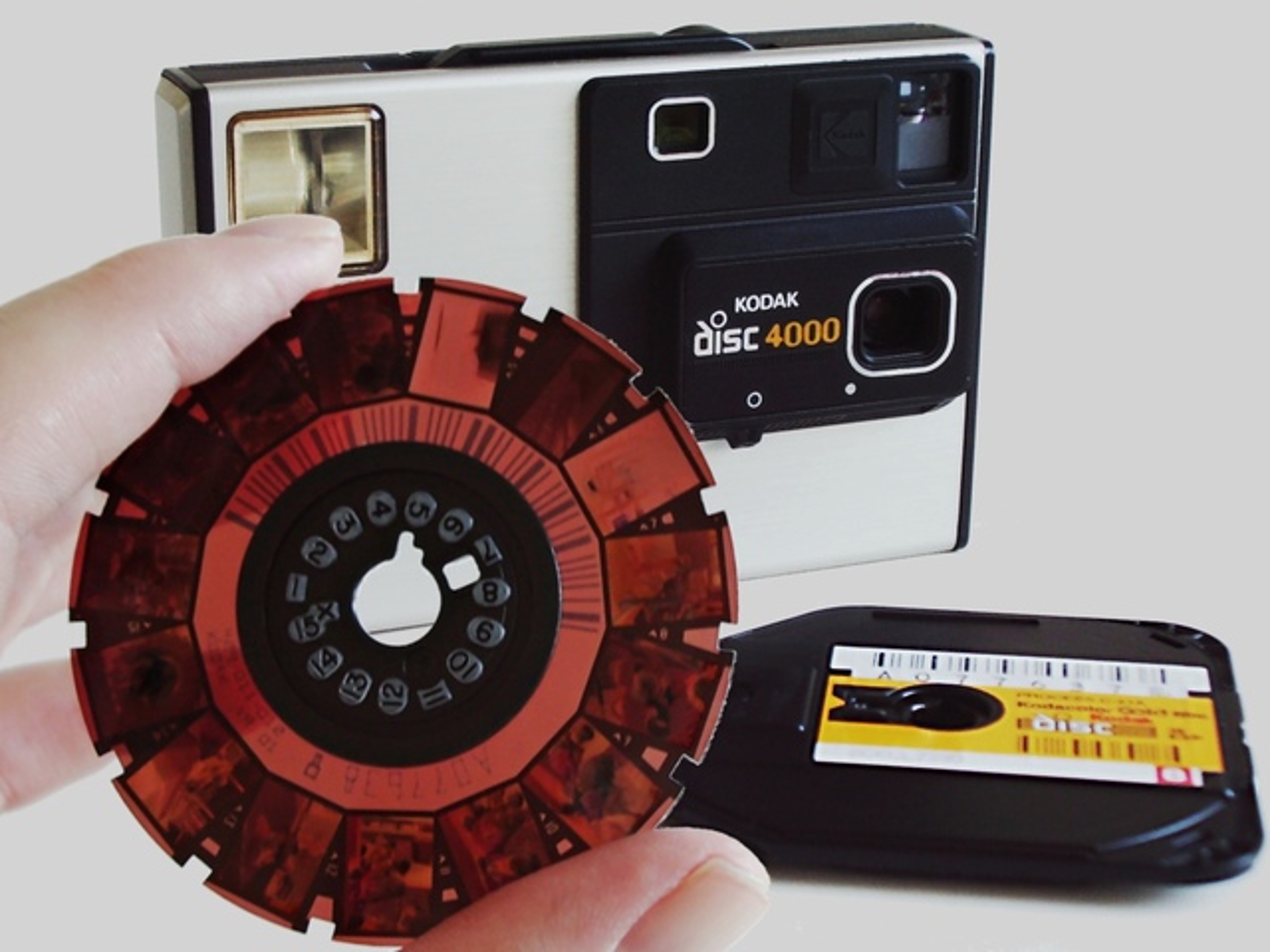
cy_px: 476
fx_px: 2715
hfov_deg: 26.3
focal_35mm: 74
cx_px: 635
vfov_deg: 19.9
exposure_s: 1/10
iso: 100
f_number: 3.9
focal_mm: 12.2
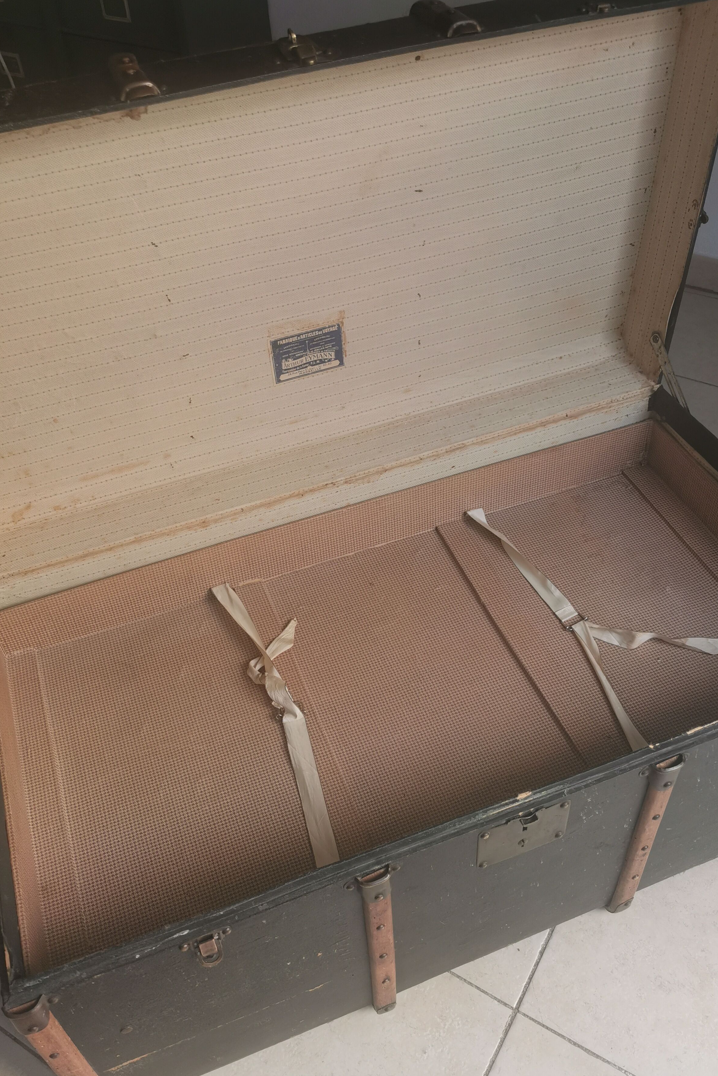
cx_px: 350
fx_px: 927
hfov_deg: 42.3
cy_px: 542
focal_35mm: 31
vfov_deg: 60.3
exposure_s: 1/120
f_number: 1.6
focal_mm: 5.56
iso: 80
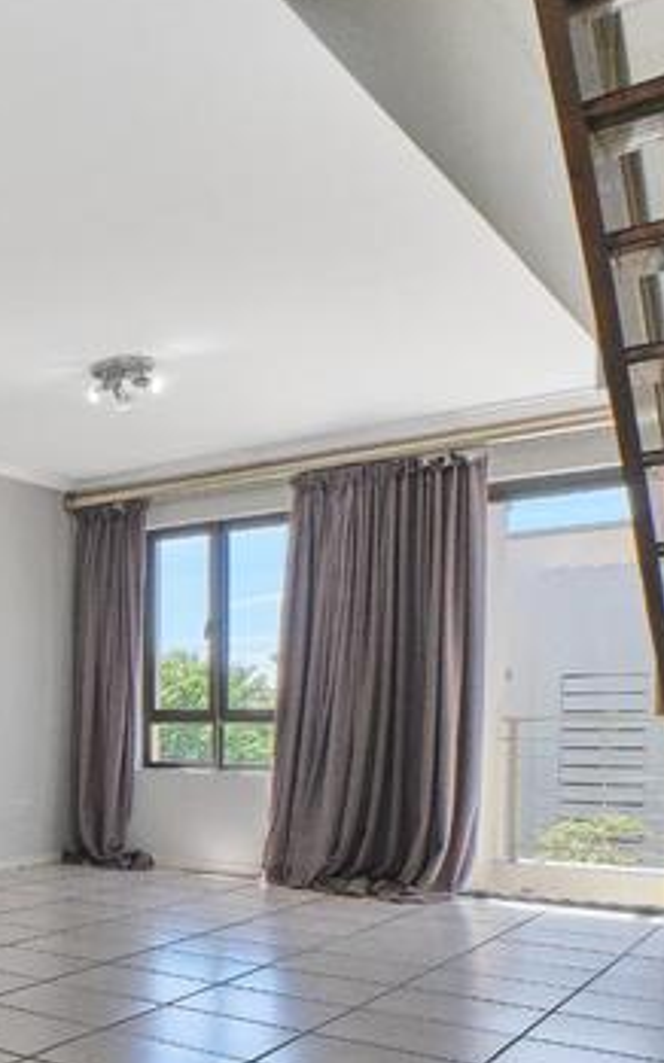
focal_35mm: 35
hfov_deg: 25.8
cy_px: 742
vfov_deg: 53.8
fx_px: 1014
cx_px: -356
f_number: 10
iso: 800
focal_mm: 10
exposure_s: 1/200
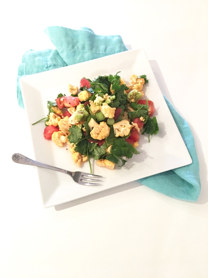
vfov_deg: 61.7
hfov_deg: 48.2
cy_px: 139
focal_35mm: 29
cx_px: 104
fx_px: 232
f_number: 2.2
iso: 100
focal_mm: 4.15
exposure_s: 1/15
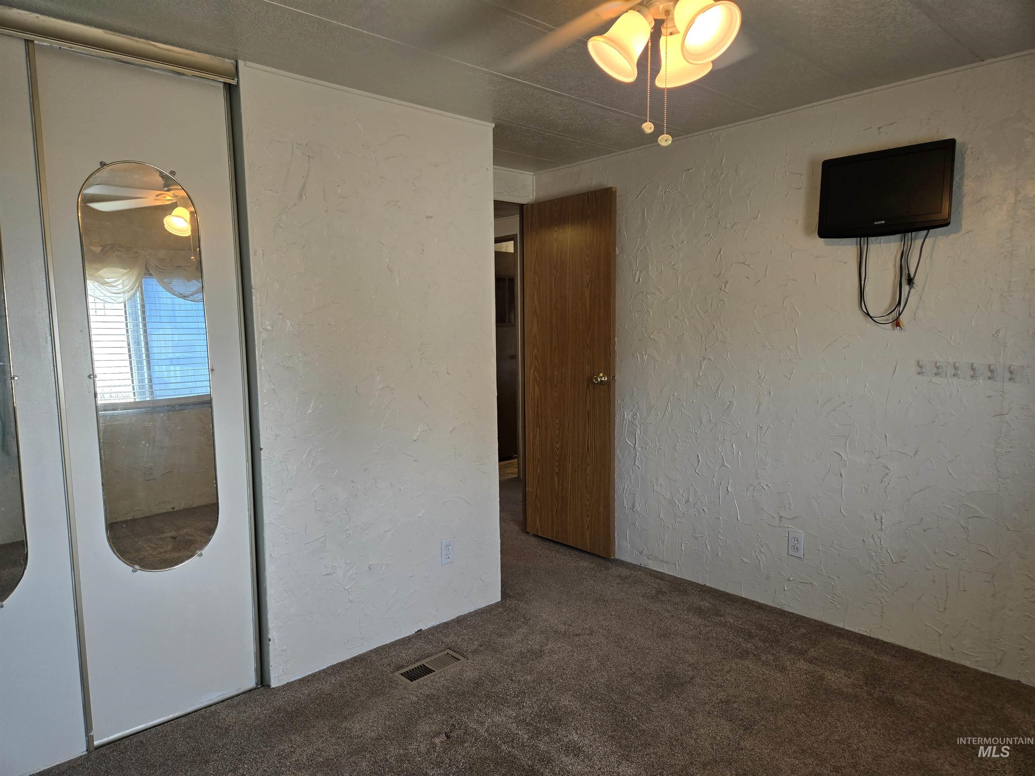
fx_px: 688
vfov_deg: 58.9
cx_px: 518
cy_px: 388
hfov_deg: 73.9
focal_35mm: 23
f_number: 1.8
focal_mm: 5.4
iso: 80
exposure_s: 1/120
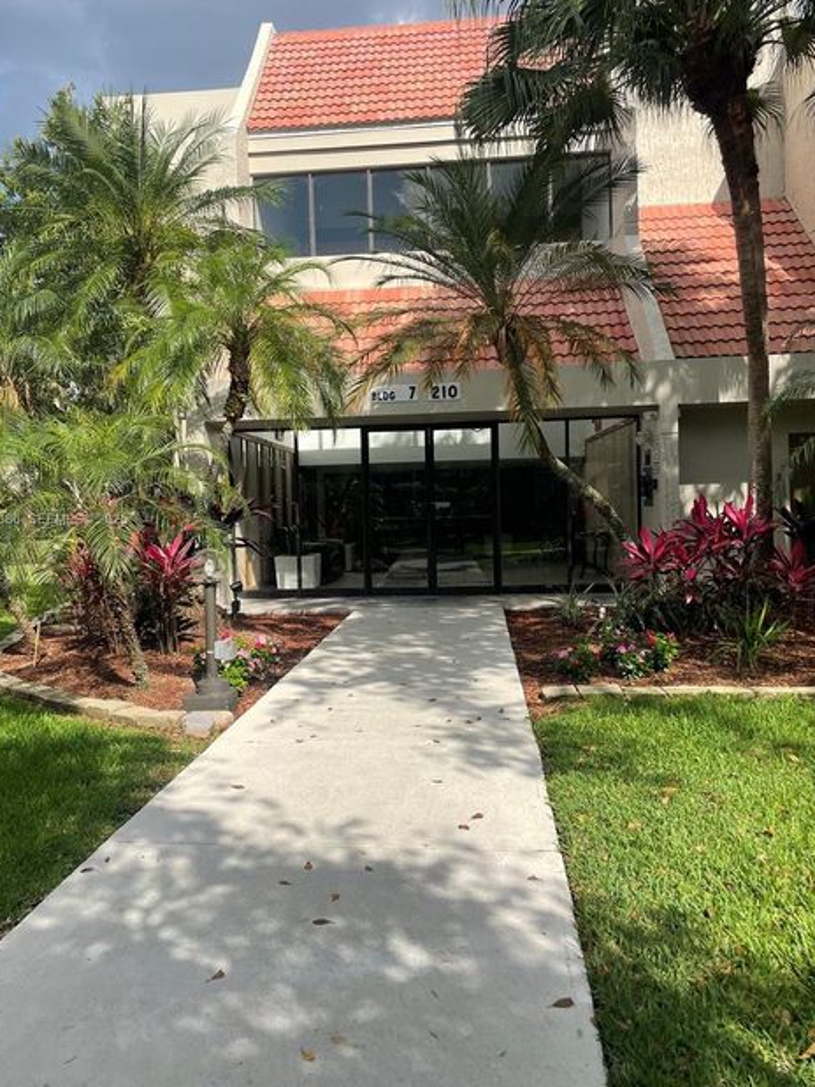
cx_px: 386
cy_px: 521
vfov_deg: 63.4
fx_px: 879
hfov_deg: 49.7
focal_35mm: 28
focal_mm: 4.2
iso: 32
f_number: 1.6
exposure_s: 1/3205
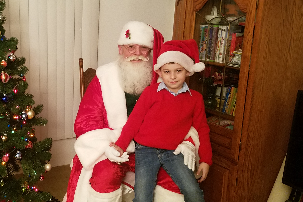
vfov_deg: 30.5
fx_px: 370
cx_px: 70
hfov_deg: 42.9
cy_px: 89
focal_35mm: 44
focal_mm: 4.2
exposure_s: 1/17
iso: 200
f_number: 1.7
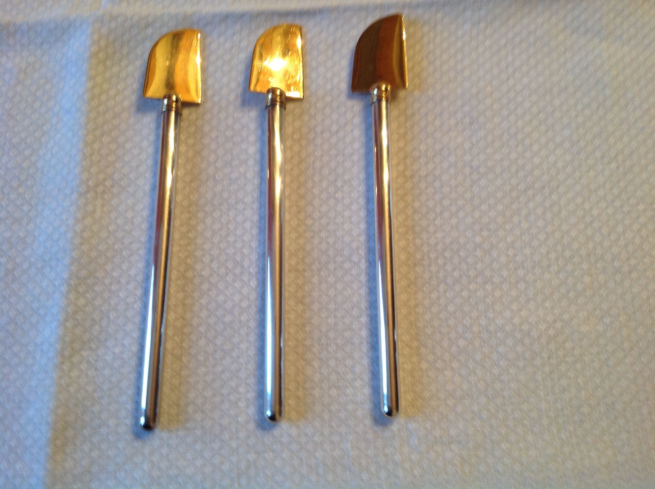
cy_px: 244
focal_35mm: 35
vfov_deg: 40.6
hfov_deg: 52.7
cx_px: 328
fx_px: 661
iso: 100
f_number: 2.4
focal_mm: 4.28
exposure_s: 1/15
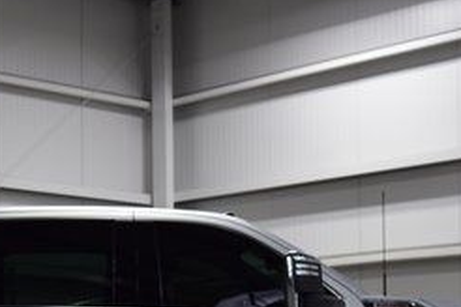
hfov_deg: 19.1
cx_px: 64
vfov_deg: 12.6
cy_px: 390
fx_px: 1348
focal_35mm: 105
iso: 400
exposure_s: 1/30
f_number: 7.1
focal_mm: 27
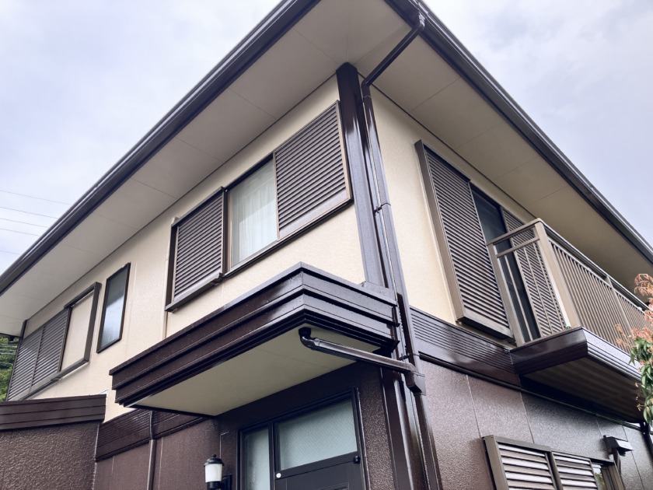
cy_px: 245
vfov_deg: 49.7
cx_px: 326
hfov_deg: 63.4
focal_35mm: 28
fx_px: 528
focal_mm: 3.99
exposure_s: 1/565
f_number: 1.8
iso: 32
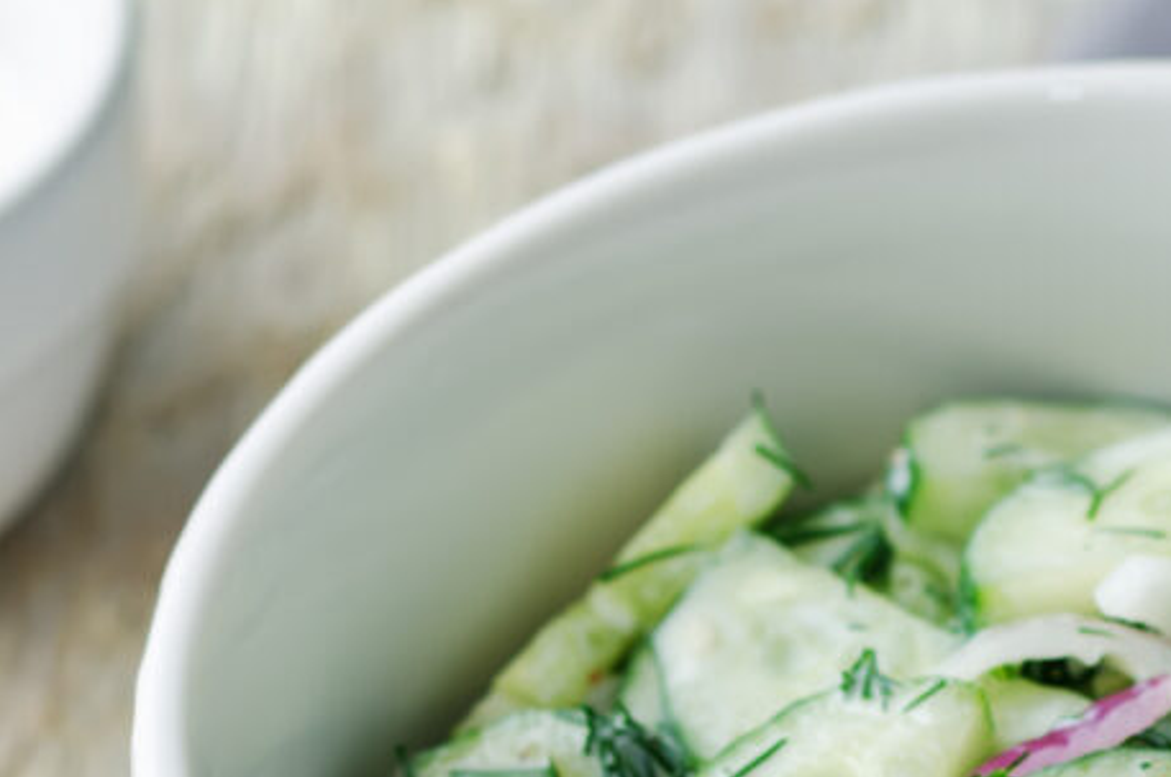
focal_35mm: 197
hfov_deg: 10.4
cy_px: 894
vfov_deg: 6.9
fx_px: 6397
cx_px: 899
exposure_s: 1/80
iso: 100
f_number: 4.5
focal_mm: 50
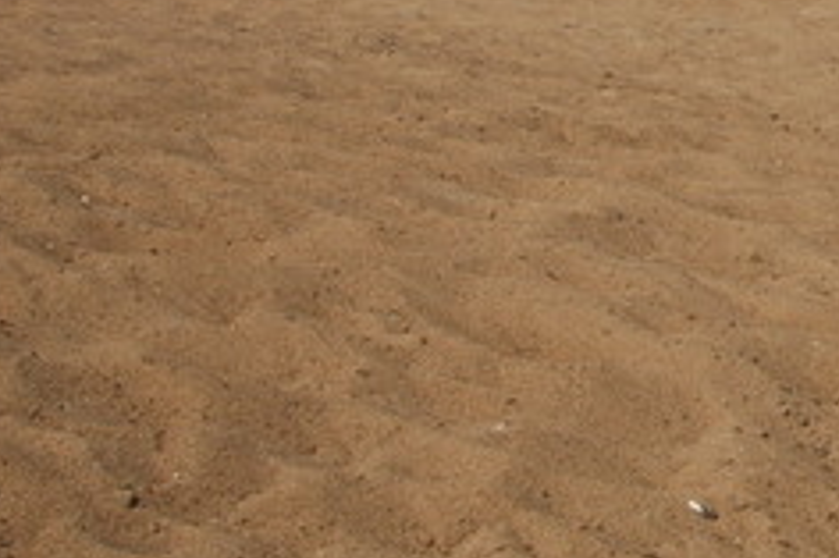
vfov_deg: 13.2
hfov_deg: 17.2
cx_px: 1372
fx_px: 2399
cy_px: 96
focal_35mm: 103
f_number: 9
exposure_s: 1/320
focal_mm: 18
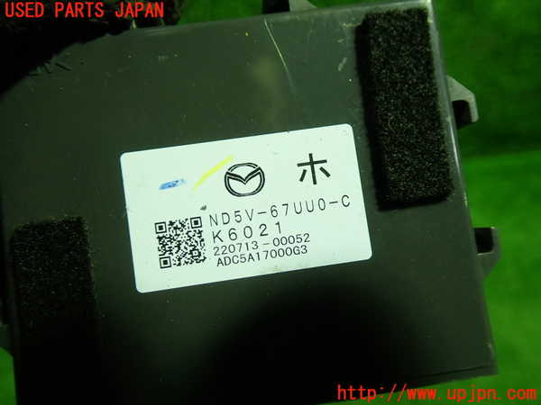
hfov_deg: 60.0
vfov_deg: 46.8
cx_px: 270
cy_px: 202
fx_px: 469
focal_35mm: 30
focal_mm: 5.4
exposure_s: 1/50
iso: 200
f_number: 2.3
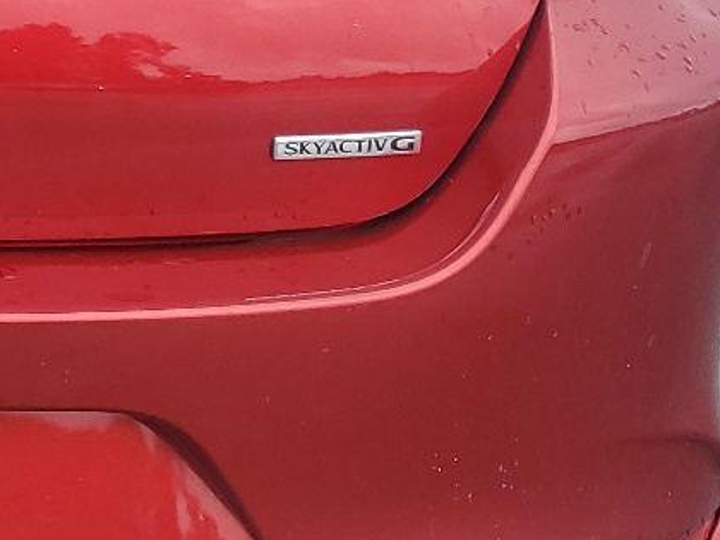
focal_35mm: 99
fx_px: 2059
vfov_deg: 14.9
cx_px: -360
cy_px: 120
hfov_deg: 17.8
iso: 50
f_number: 1.5
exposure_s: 1/625
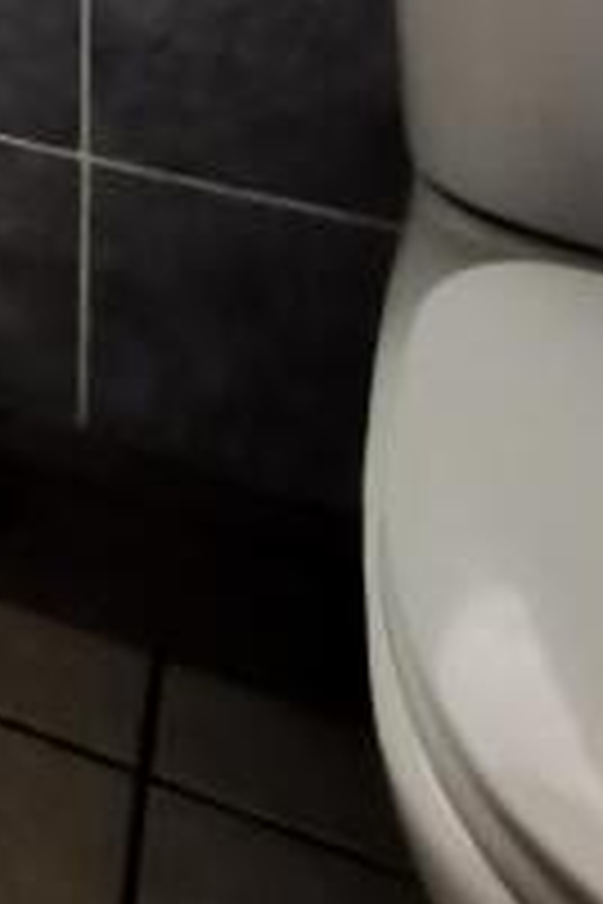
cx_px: -1152
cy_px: -810
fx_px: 2261
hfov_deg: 10.8
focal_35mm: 90
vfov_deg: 17.5
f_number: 2.2
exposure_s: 1/33.3
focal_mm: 2.26
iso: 400
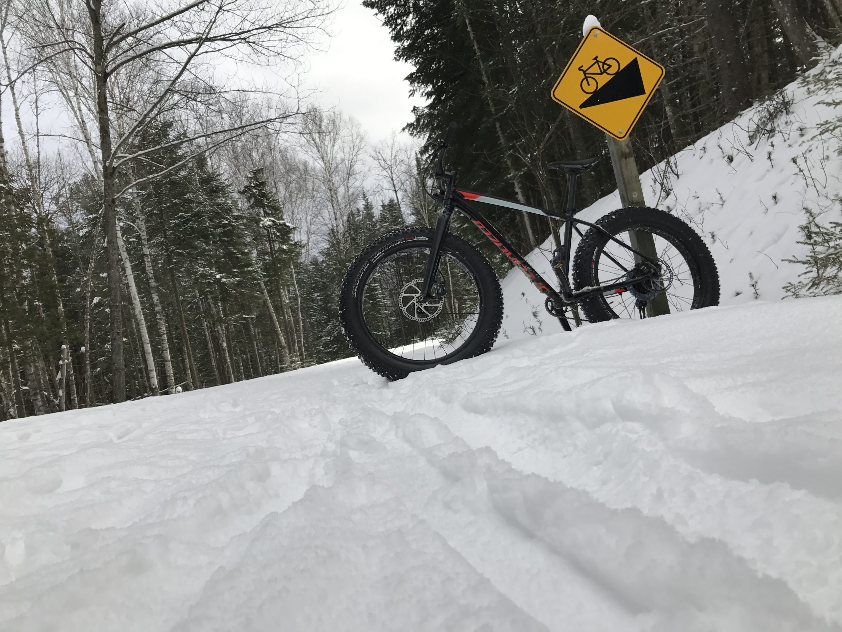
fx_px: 681
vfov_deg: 49.7
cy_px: 316
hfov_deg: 63.4
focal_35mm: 28
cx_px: 421
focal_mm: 3.99
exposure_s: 1/1277
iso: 20
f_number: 1.8
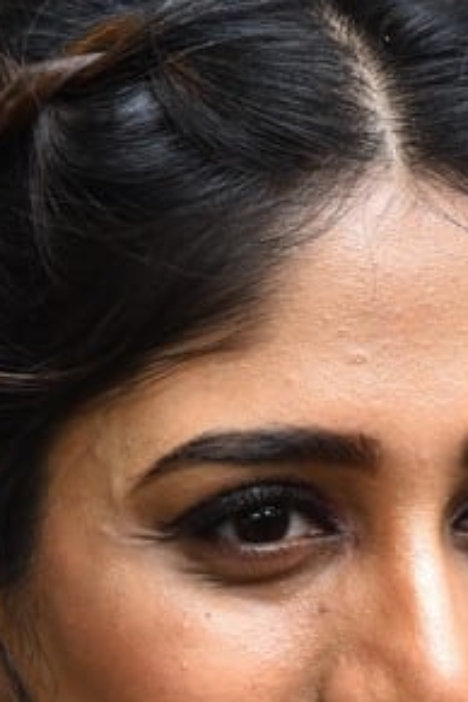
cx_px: 357
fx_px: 7721
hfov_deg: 3.5
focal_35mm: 396
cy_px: 844
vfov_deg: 5.2
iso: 800
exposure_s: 1/125
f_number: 5.6
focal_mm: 120
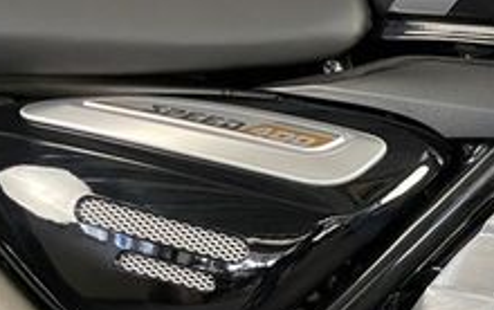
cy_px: 449
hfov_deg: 22.8
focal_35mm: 80
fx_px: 1078
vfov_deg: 15.3
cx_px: 656
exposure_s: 1/33
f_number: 1.6
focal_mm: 4.2
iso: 400
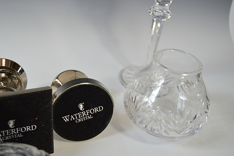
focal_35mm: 45
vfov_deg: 29.8
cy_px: 78
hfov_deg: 43.6
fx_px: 292
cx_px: 117
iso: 400
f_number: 5
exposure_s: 1/100
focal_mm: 30
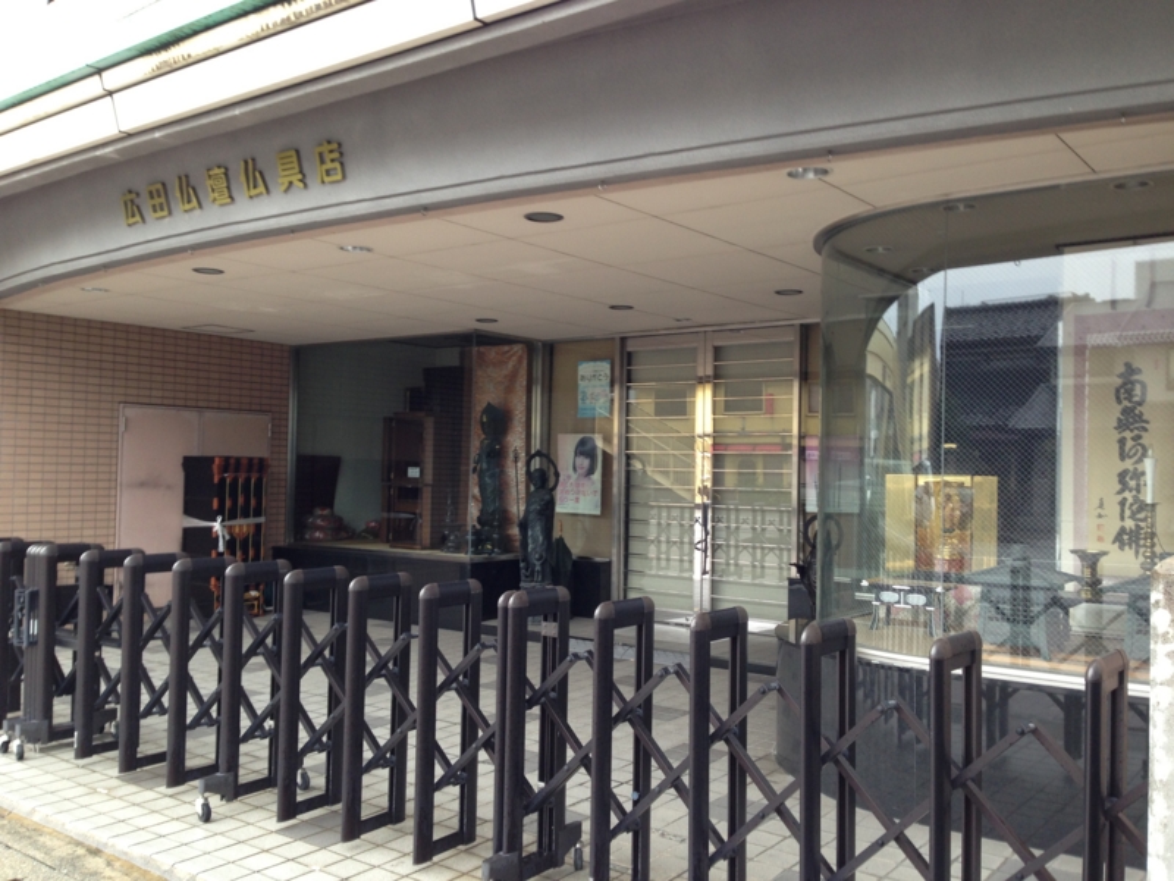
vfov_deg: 42.9
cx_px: 587
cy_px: 440
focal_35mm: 33
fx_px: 1119
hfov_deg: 55.4
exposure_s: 1/30
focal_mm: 4.13
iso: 64
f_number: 2.4
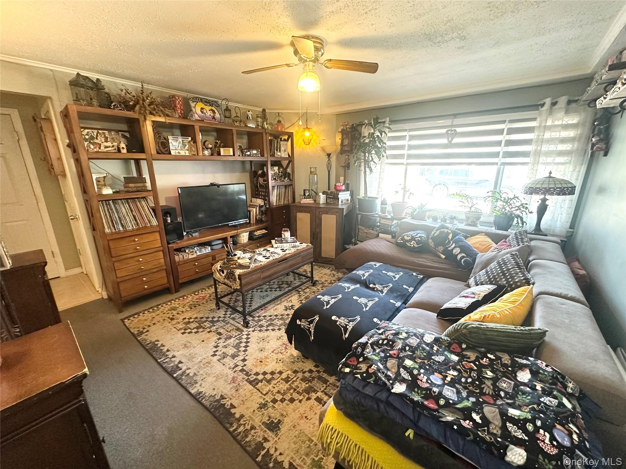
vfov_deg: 85.7
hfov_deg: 102.1
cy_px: 234
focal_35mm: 14
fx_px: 253
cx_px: 313
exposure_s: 1/60
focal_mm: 2.22
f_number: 2.2
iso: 500
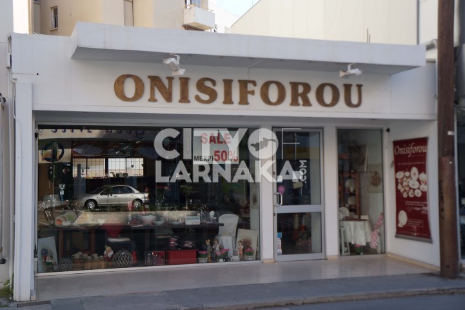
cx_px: 232
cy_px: 155
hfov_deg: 45.0
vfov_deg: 30.8
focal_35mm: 44
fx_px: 562
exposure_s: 1/200
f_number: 6.3
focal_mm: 29
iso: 100
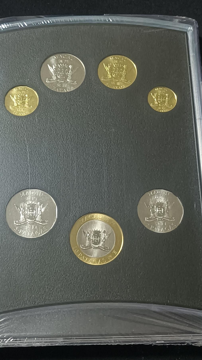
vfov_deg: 34.9
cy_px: 180
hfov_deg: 20.0
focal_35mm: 60
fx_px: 571
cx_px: 93
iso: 1618
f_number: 1.8
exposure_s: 1/33.3
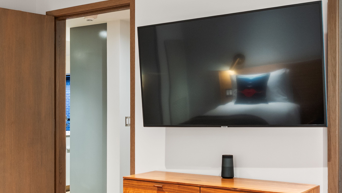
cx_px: 102
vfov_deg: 22.3
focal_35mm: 53
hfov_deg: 38.4
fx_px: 482
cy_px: 155
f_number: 7.1
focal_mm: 22.5
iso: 400
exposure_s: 1/2
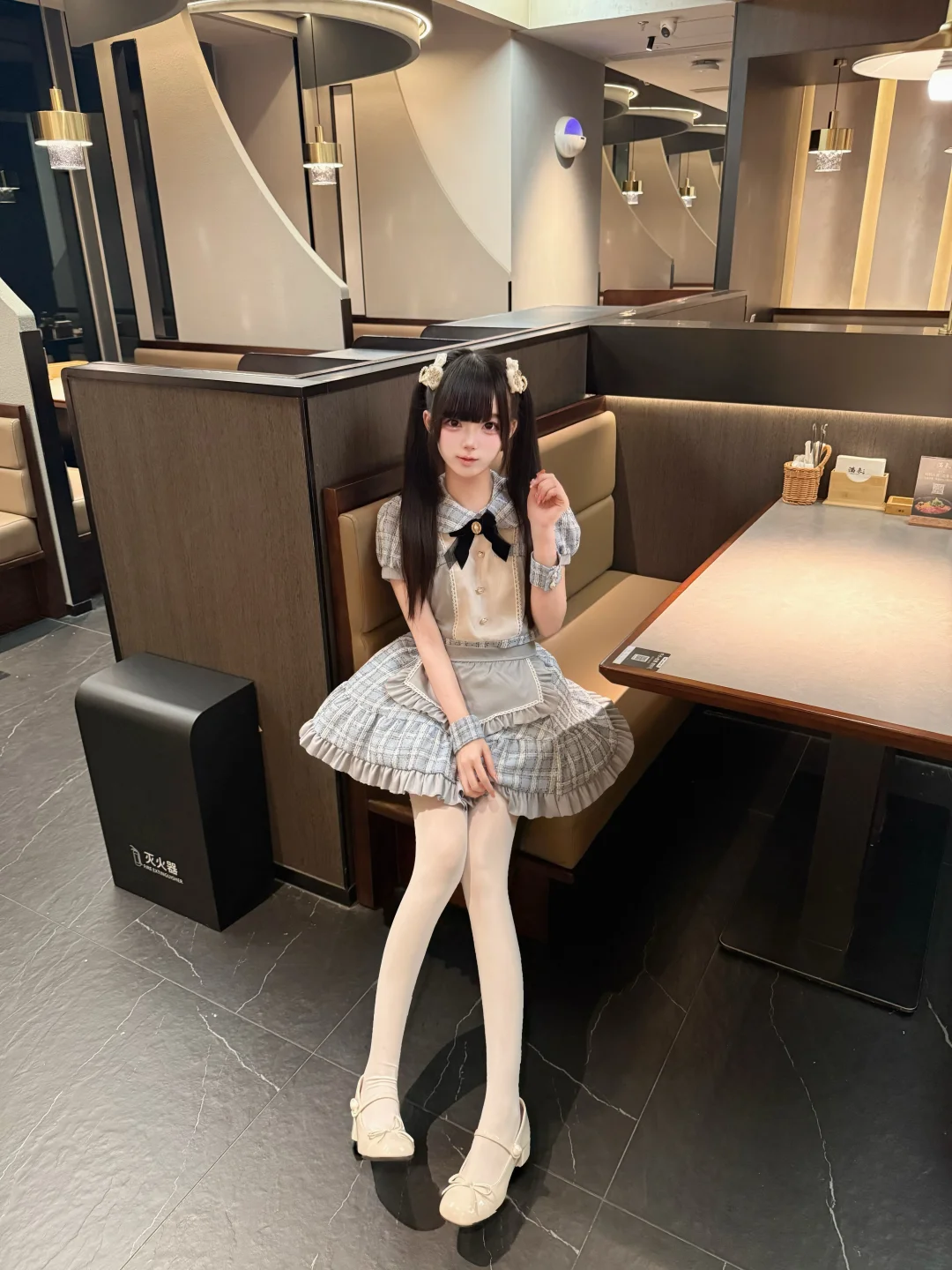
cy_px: 635
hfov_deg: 56.8
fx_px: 880
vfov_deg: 71.6
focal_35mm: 24
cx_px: 476
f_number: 1.78
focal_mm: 6.76
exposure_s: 1/48
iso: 800
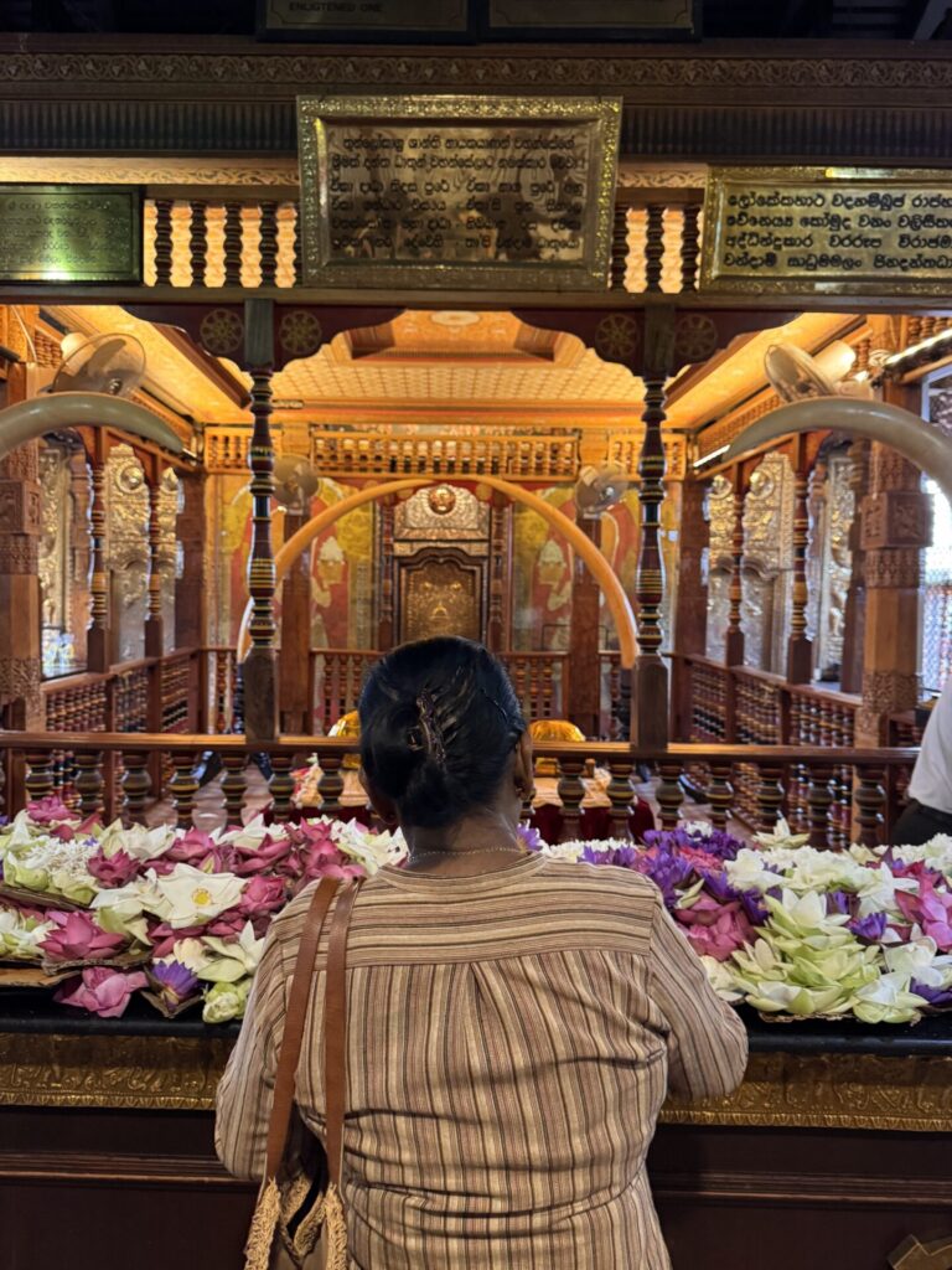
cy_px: 635
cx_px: 476
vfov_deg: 71.6
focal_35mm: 24
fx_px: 880
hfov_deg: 56.8
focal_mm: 6.76
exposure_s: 1/50
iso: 800
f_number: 1.78
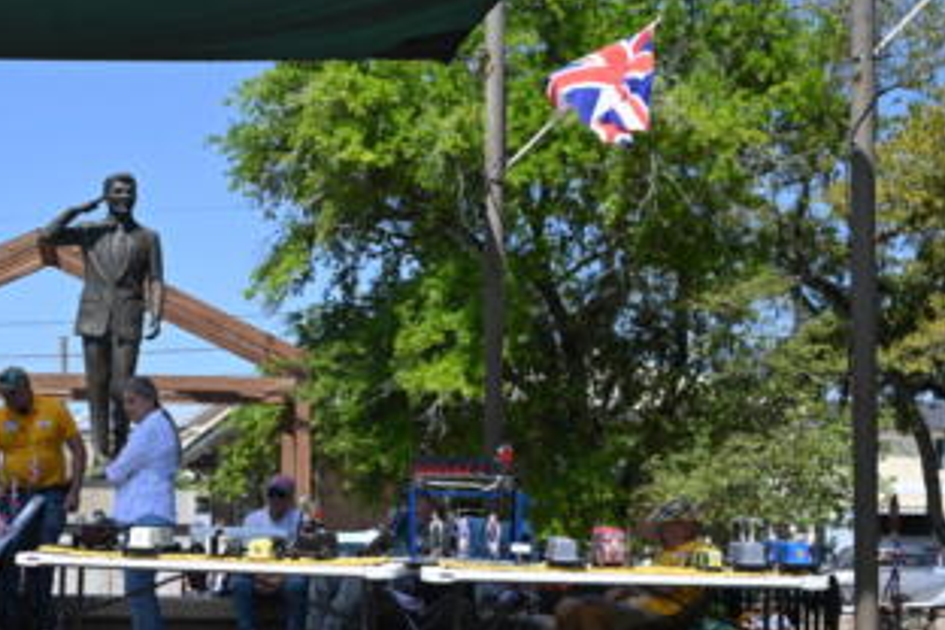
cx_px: 209
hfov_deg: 25.9
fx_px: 2021
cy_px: 392
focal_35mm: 77
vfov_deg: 17.7
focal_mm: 48
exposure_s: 1/400
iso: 100
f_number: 7.1
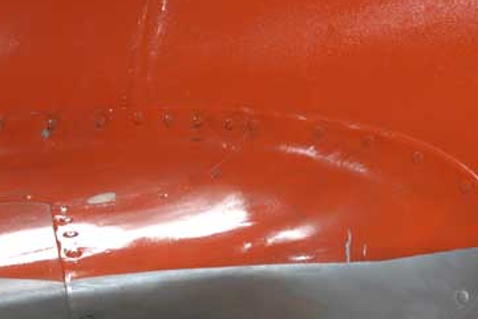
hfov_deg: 7.3
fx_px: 3759
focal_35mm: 283
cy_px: 239
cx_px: 179
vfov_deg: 4.9
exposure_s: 1/60
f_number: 5
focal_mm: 85
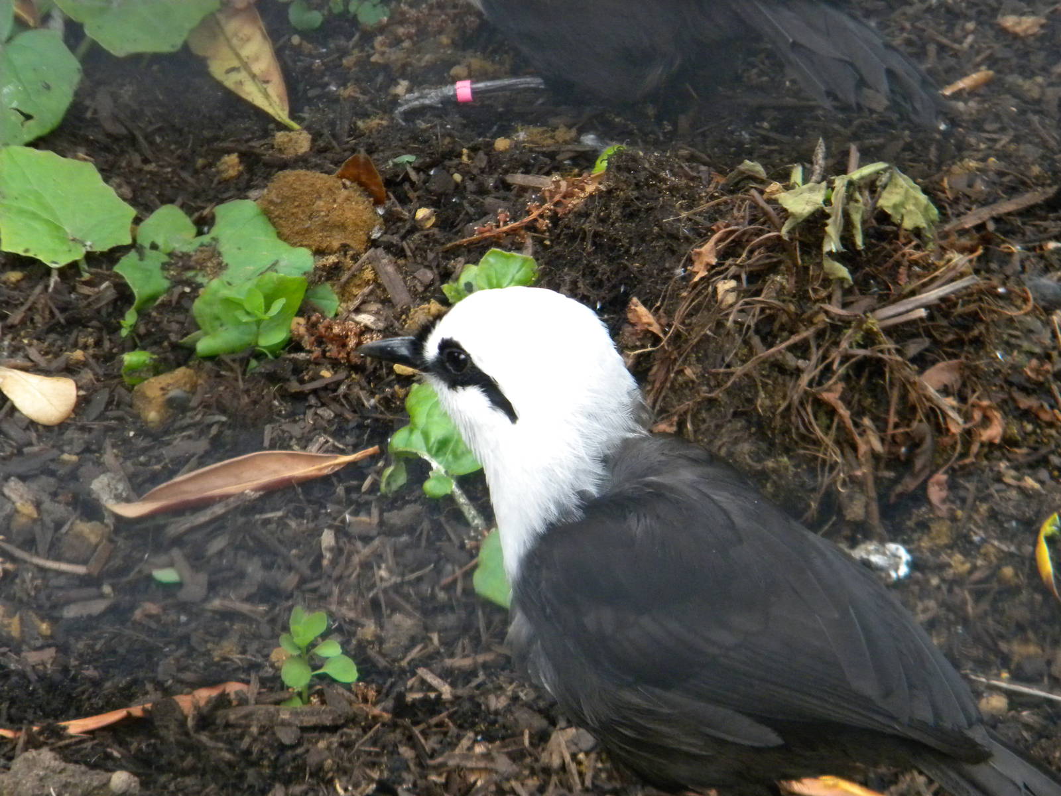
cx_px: 530
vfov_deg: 8.6
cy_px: 398
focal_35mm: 173
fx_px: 5303
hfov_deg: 11.4
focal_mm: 31.4
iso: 471
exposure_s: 1/140
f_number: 5.1
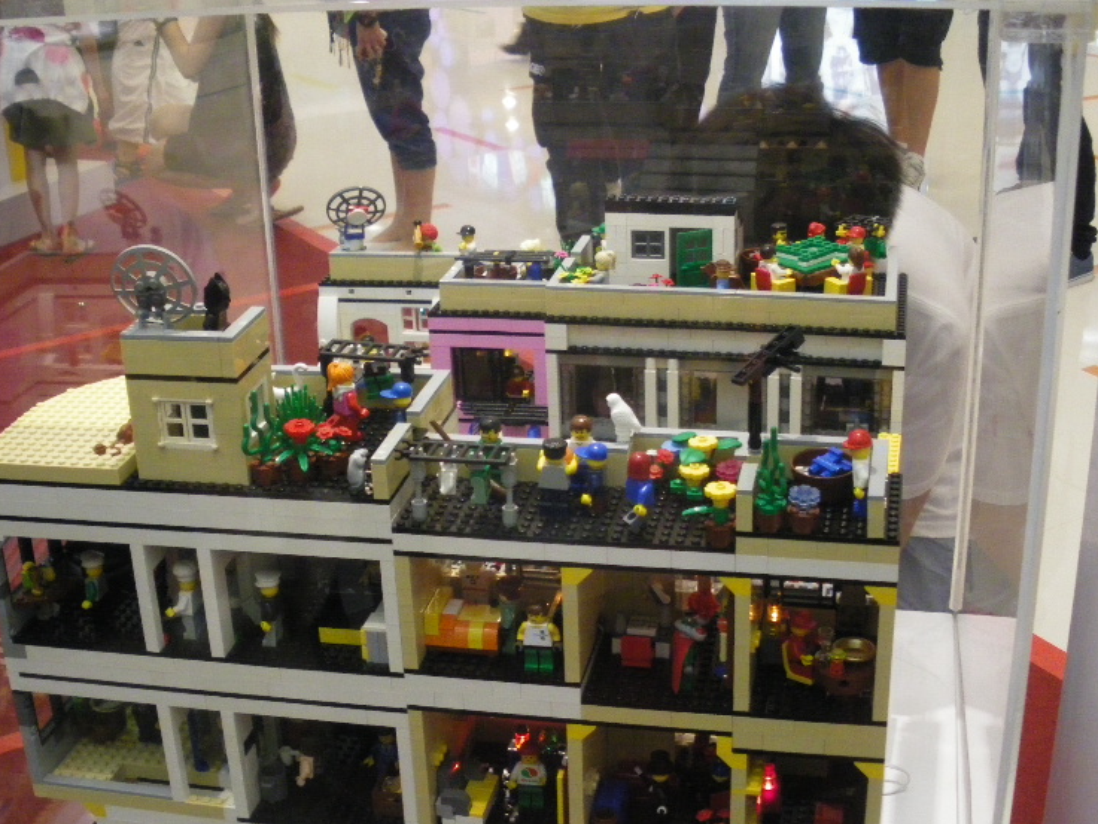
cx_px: 521
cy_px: 545
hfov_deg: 38.2
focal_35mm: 50
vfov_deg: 28.9
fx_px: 1586
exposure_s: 1/50
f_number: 3.5
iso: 400
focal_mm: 6.3
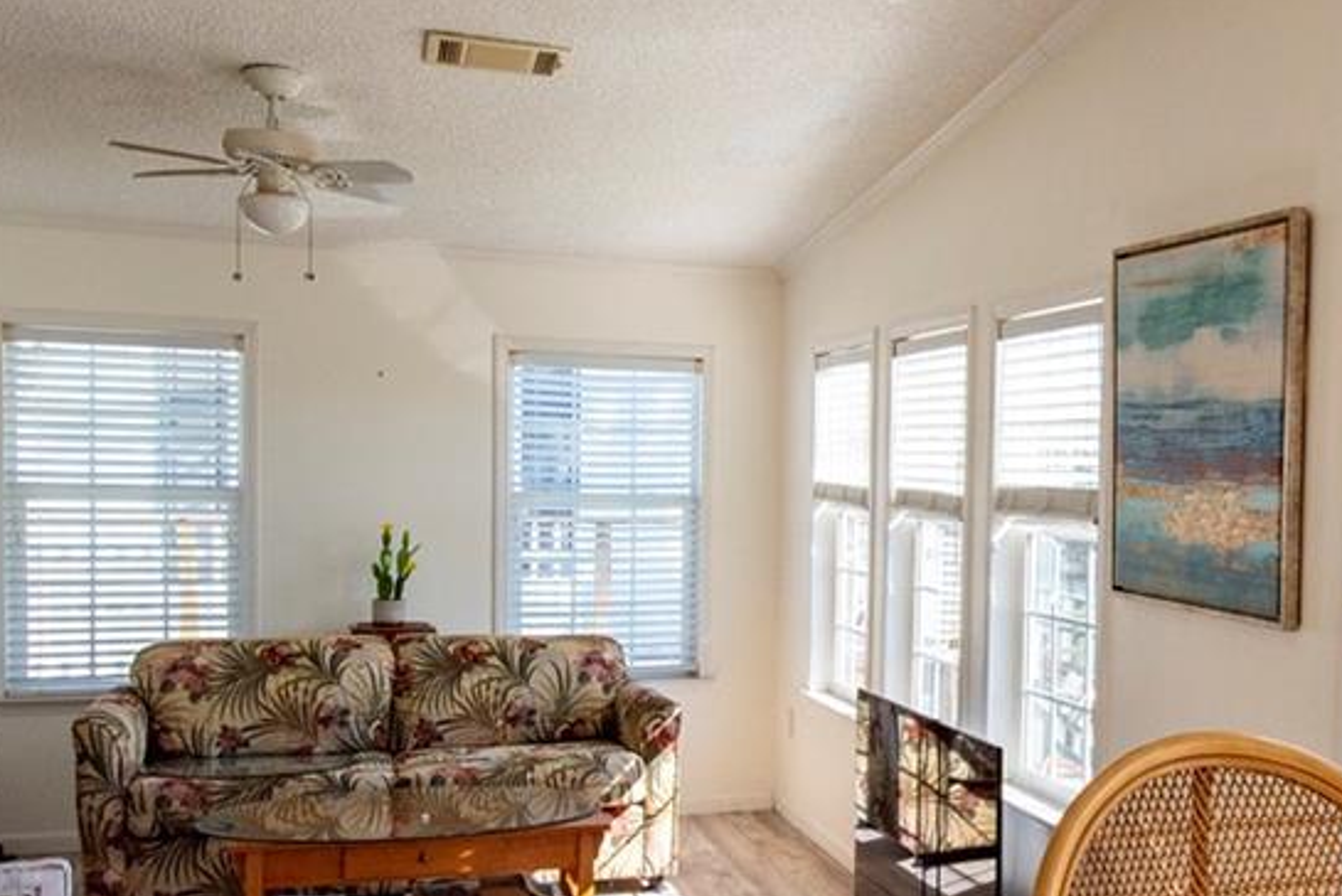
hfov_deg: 42.0
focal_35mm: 44
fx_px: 1641
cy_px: 555
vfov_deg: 30.4
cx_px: 1125
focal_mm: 15
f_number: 9
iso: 100
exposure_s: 1/320
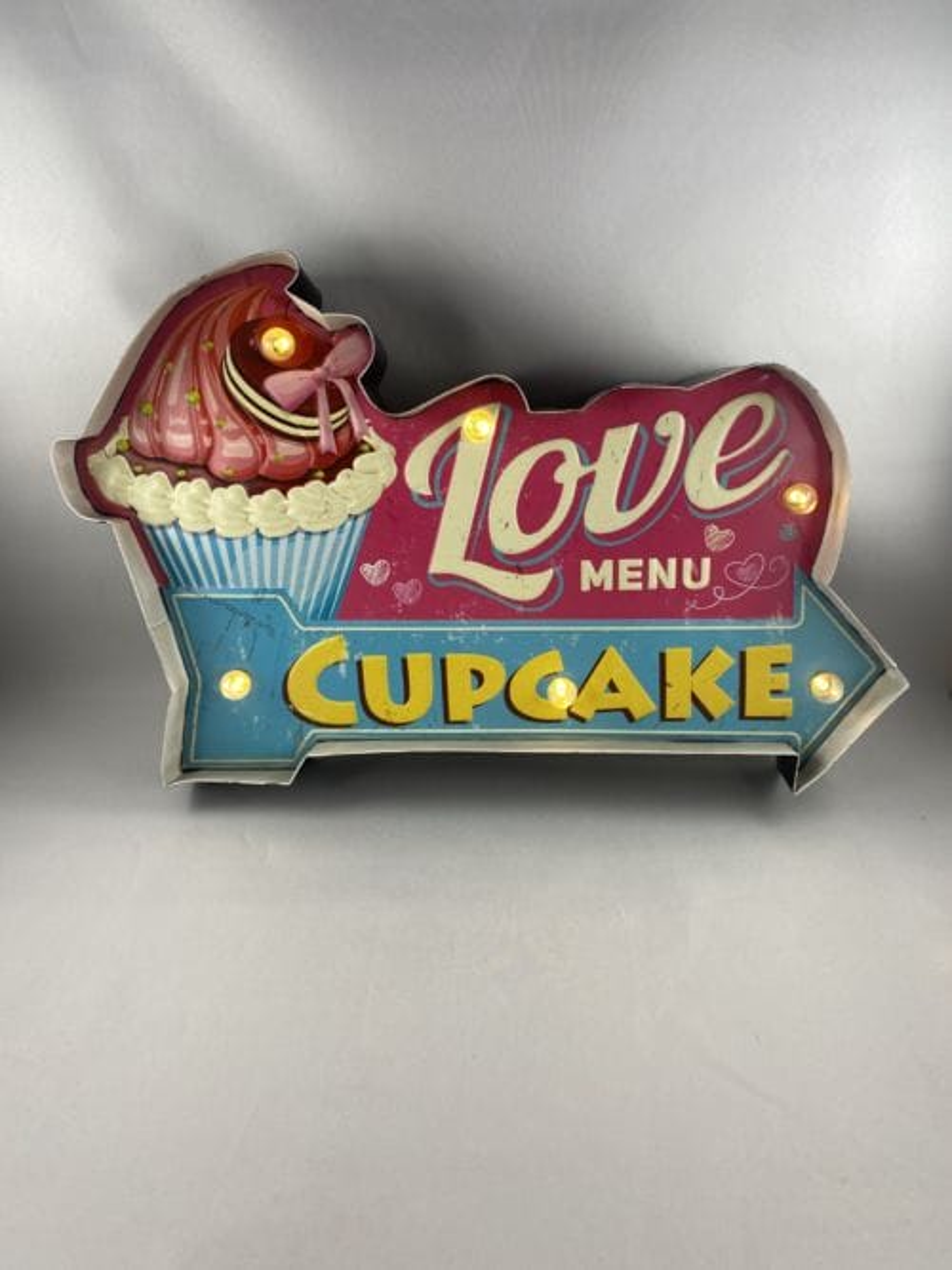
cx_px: 476
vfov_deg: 67.3
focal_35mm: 26
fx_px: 954
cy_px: 635
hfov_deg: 53.0
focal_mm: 4.25
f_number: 1.8
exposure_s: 1/100
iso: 40
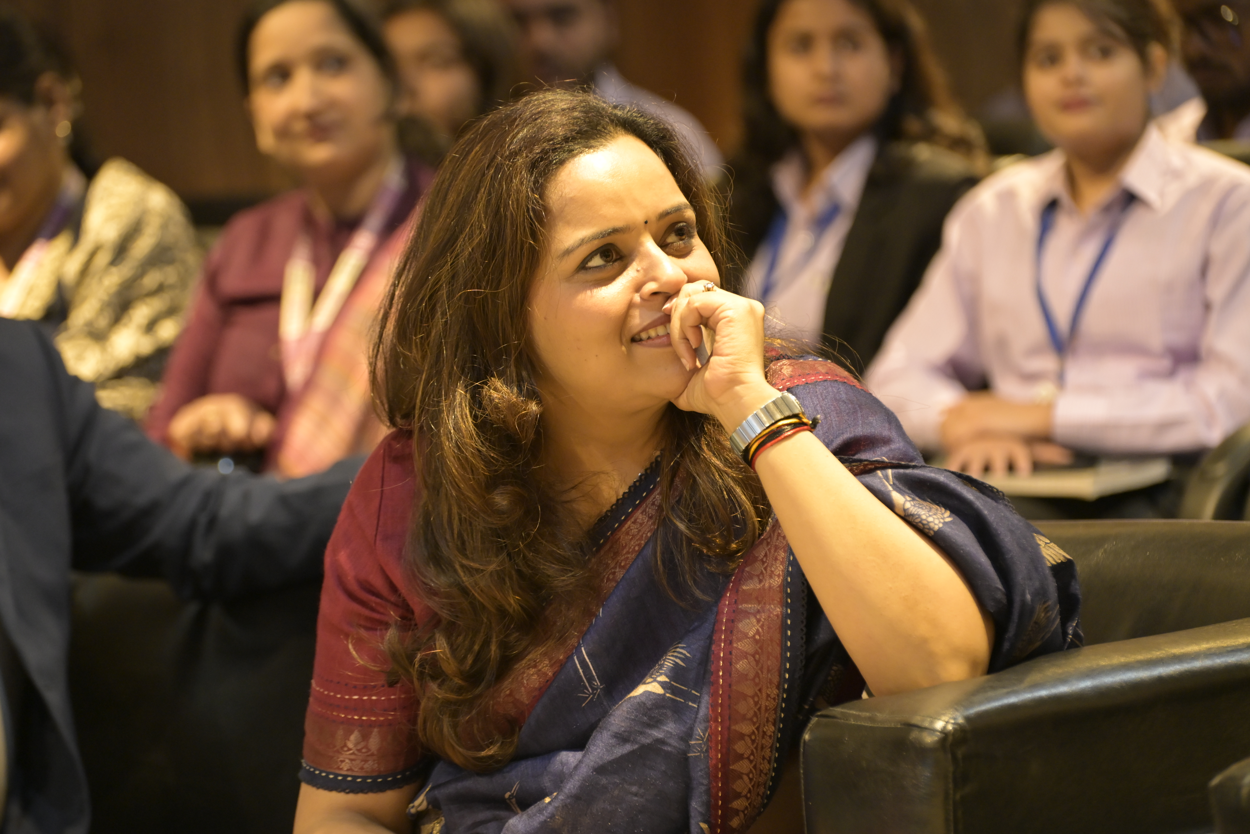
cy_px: 417
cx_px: 625
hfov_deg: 11.4
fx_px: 6250
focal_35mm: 180
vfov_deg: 7.6
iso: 3200
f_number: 5
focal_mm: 180
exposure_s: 1/80
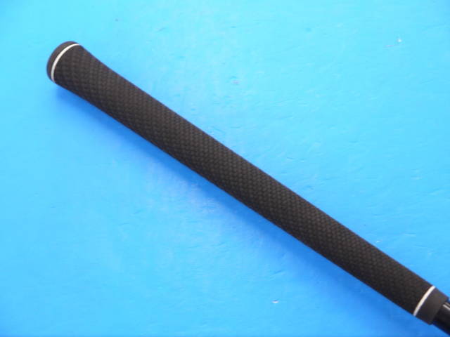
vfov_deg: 21.6
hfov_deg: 28.6
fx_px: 884
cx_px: 225
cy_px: 168
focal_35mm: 68
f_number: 5.2
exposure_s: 1/80
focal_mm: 34
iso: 640
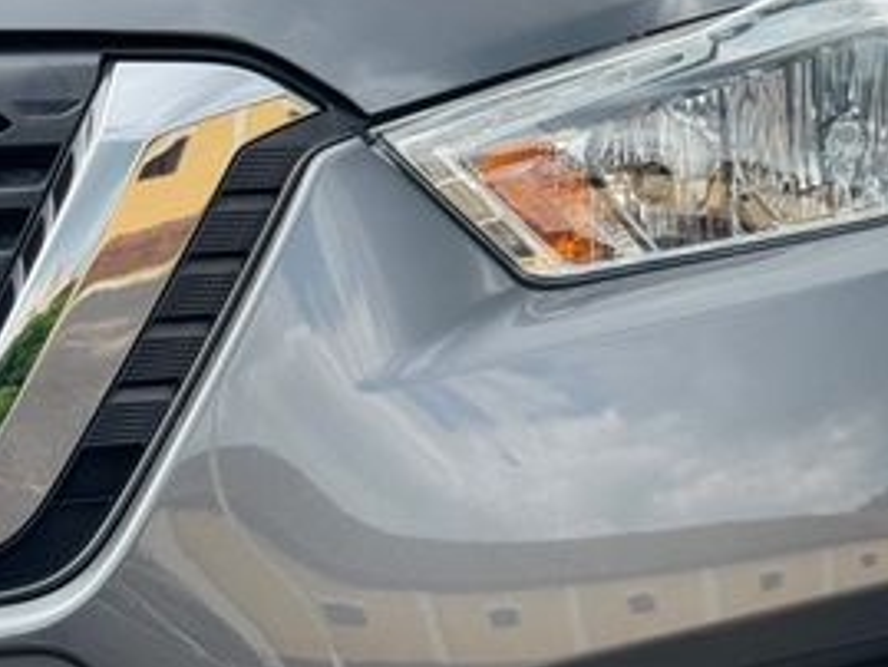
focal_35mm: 84
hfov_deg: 22.9
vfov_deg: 17.6
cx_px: 716
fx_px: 2156
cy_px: 330
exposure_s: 1/1560
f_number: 1.78
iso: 64
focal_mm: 6.76
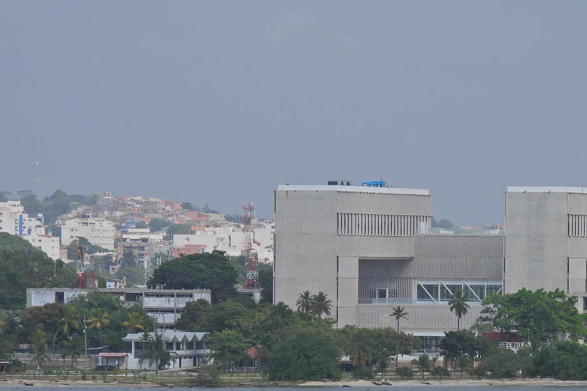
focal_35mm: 340
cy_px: 237
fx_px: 5542
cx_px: 385
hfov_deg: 6.1
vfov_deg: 4.0
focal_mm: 42.8
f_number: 4.5
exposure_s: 1/1600
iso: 100
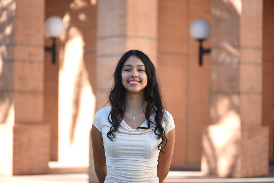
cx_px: 137
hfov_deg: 19.5
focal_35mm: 105
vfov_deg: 13.0
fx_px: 799
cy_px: 92
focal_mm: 105
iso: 79
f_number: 2.8
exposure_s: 1/200
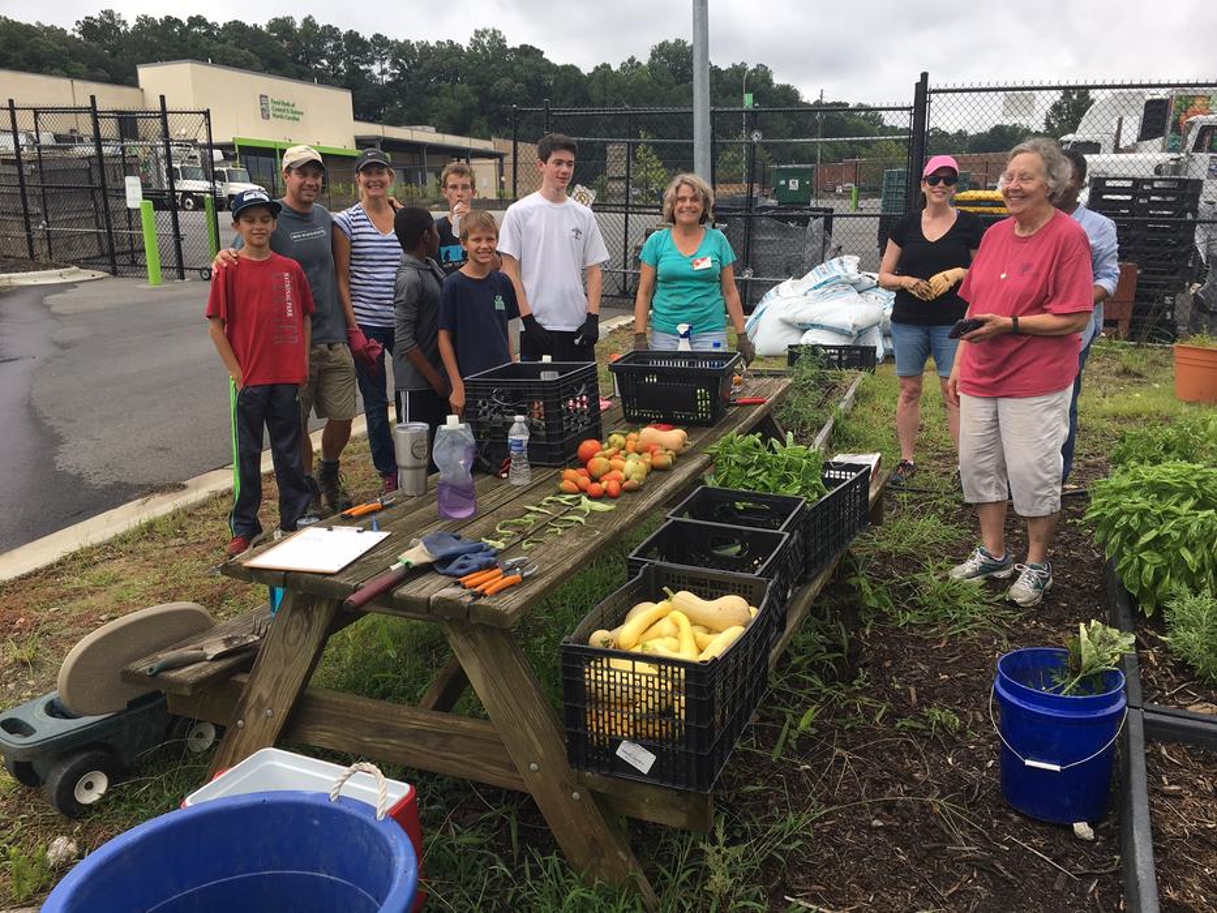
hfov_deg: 61.7
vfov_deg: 48.2
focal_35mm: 29
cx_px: 608
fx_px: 1020
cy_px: 456
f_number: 2.2
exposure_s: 1/668
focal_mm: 4.15
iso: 25
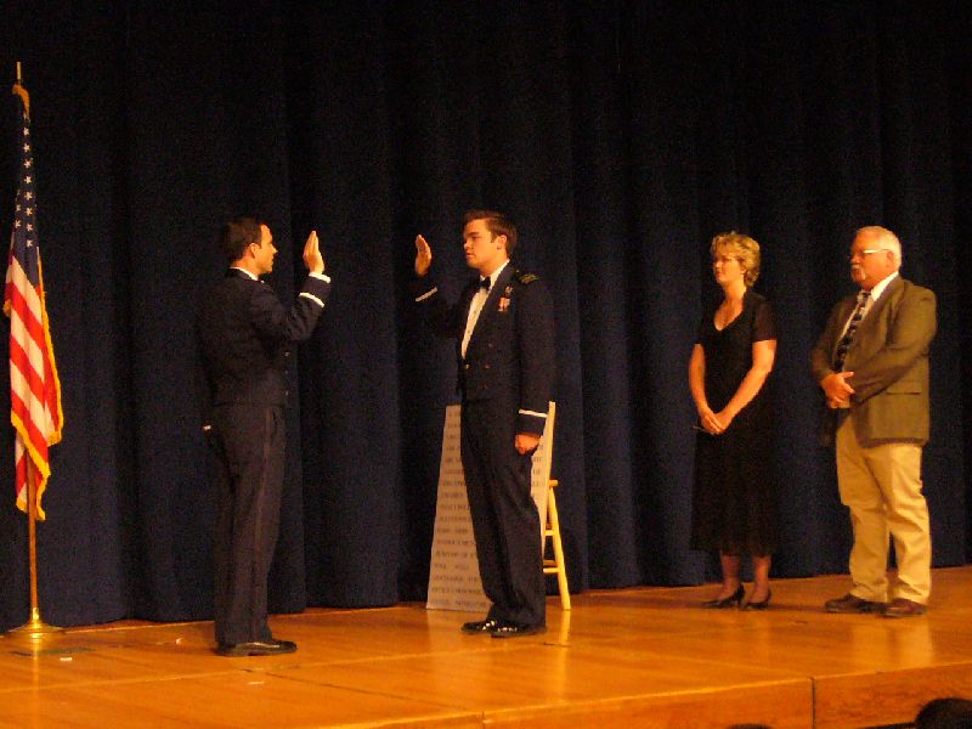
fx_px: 2303
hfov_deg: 23.8
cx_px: 486
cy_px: 364
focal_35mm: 82
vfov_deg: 18.0
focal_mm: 9.9
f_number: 3.6
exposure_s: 1/30
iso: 400
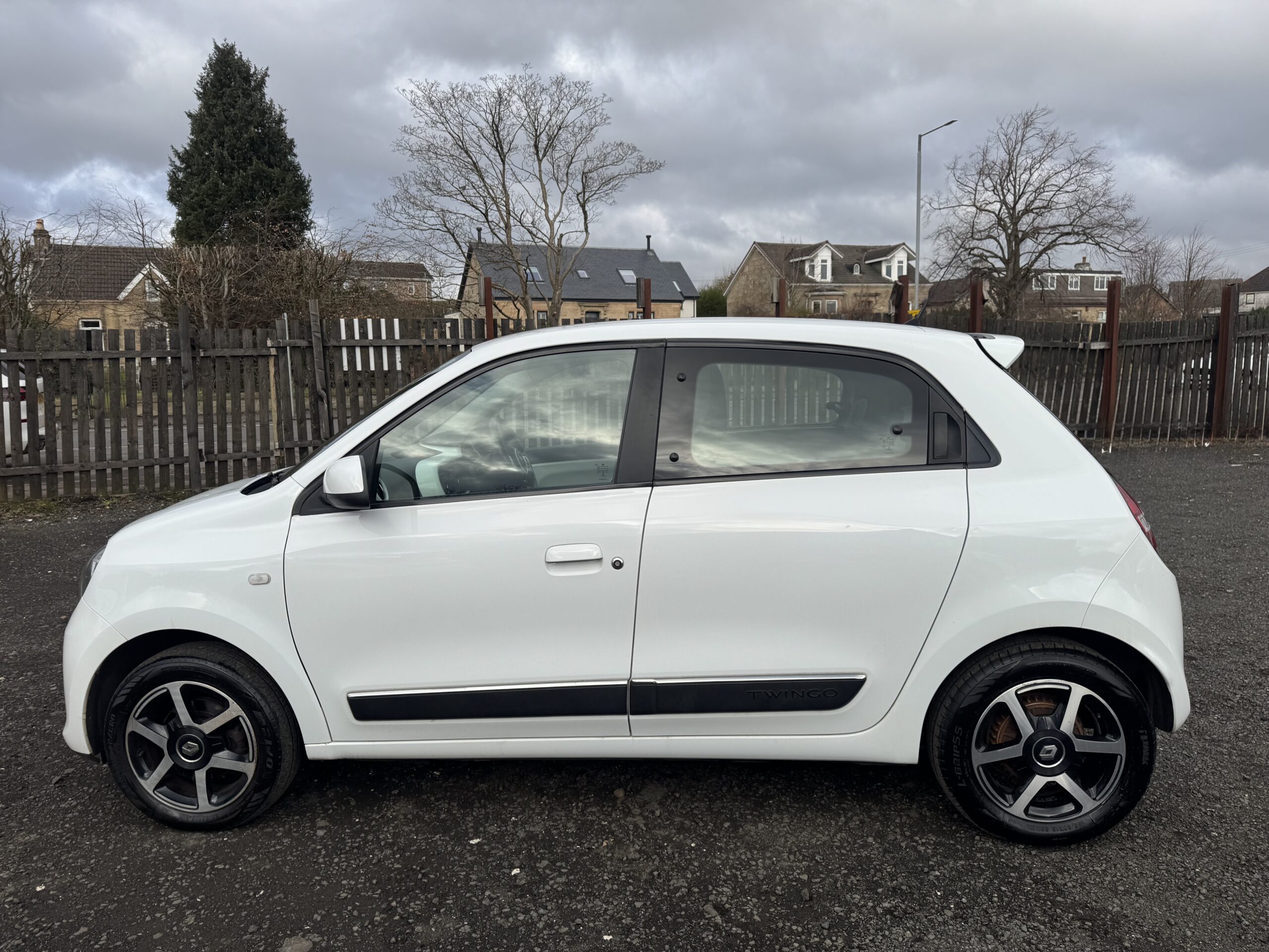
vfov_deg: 56.8
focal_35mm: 24
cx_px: 634
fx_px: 880
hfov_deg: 71.6
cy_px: 476
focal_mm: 6.76
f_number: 1.78
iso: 80
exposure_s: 1/3096
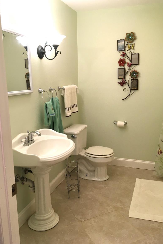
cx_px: 89
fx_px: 211
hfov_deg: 42.3
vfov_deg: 60.3
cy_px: 122
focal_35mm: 31
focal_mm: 4.15
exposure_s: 1/30
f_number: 2.2
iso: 64
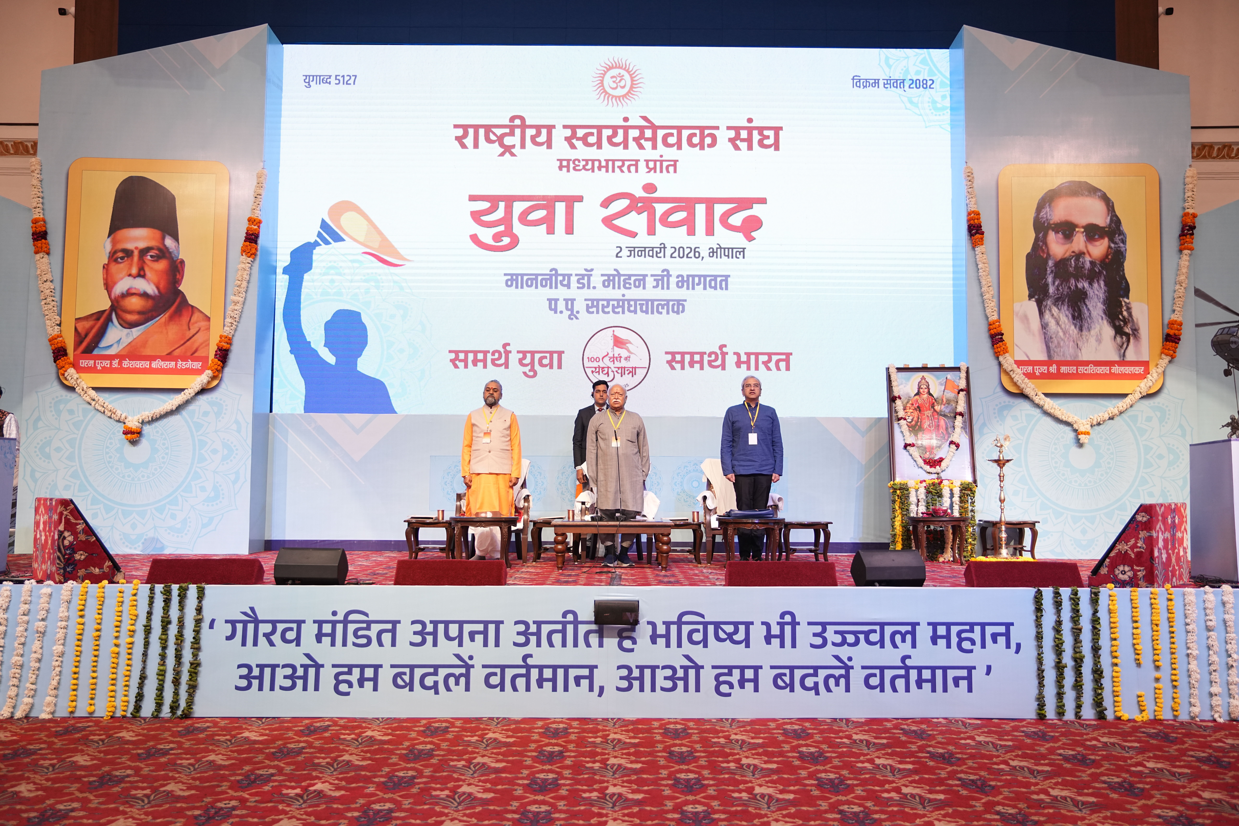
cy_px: 413
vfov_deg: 41.1
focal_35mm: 32
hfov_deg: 58.7
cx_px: 620
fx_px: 1101
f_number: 2.8
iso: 640
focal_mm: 32
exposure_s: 1/200
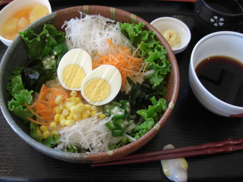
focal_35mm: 40
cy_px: 94
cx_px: 120
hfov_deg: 46.8
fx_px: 281
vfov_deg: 36.0
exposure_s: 1/50
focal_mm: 7.9
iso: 100
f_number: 2.8
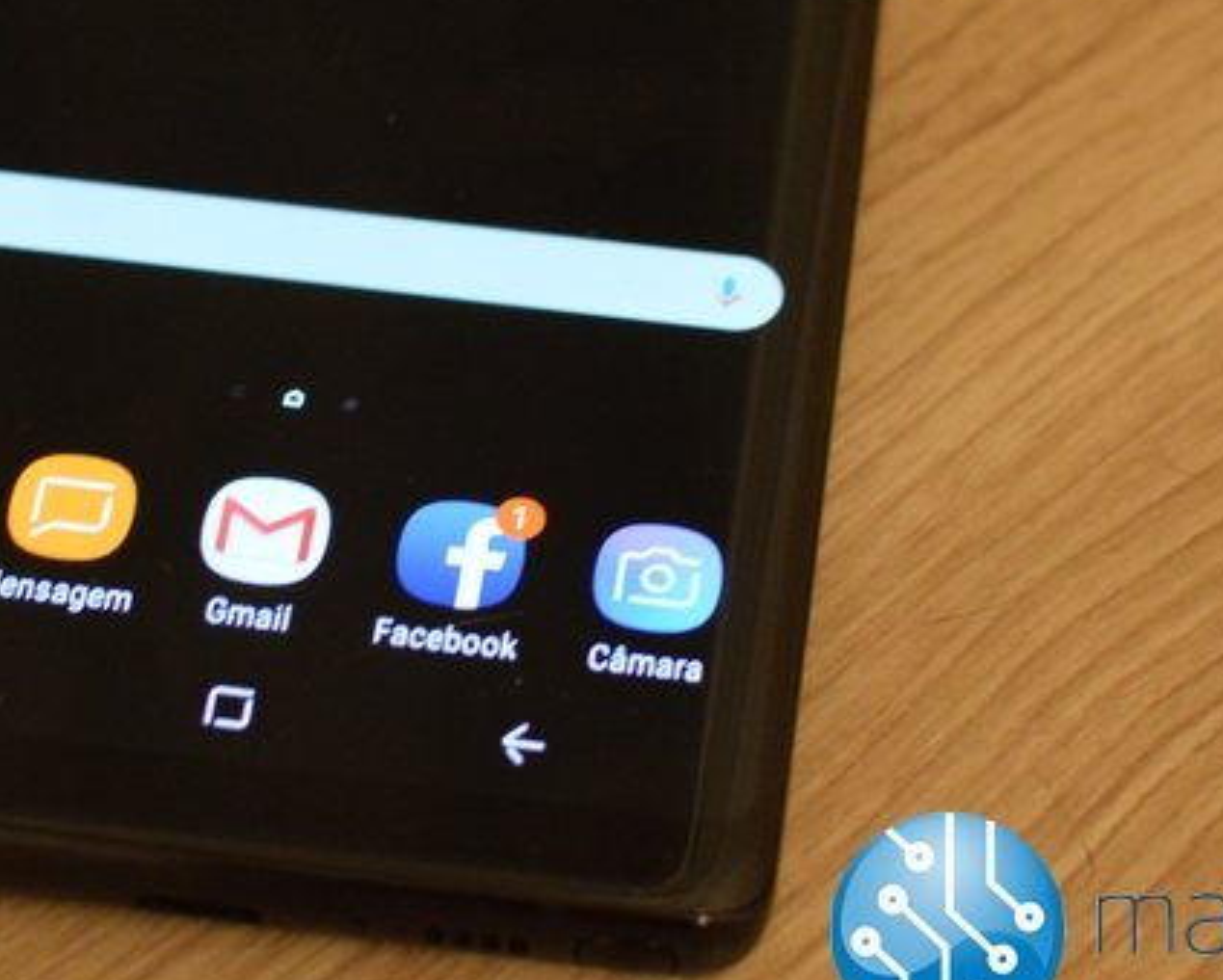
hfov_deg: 16.1
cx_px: 361
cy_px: 85
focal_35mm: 119
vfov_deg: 12.8
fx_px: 4315
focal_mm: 35
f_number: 3.5
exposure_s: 1/30
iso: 1600
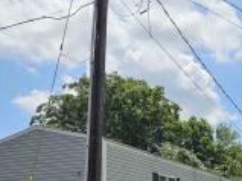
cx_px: 204
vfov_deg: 24.1
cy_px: 181
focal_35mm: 58
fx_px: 405
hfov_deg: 32.1
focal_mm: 6.3
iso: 10
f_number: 1.7
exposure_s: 1/1542
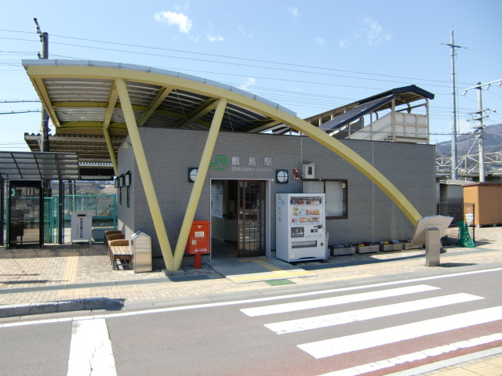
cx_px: 251
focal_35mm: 28
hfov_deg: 63.4
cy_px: 188
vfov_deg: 49.7
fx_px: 406
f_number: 2.6
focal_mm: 4.9
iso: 64
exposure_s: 1/800
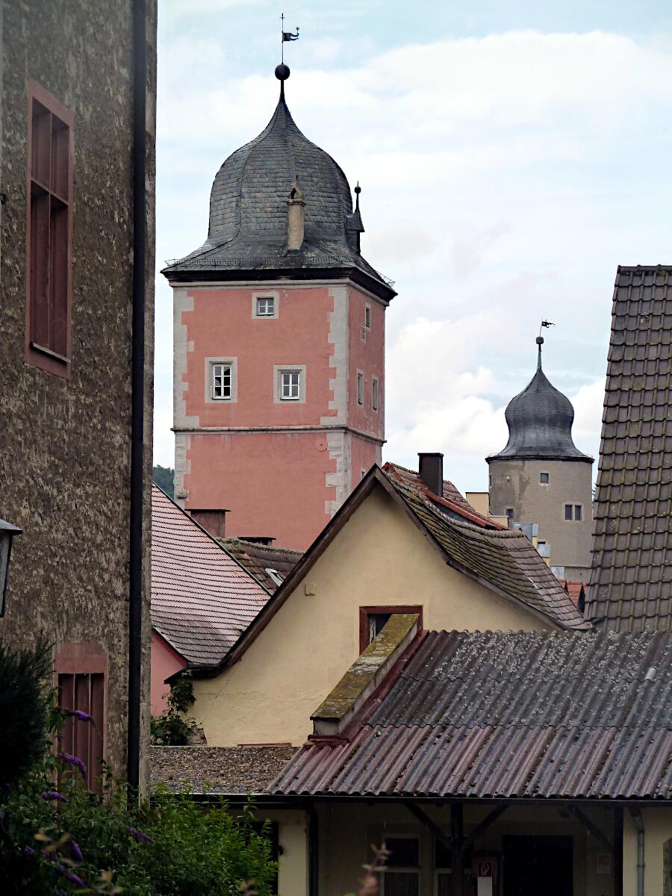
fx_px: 3313
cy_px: 448
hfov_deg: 11.6
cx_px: 336
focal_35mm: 128
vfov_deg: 15.4
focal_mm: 21
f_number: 4.4
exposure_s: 1/400
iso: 125
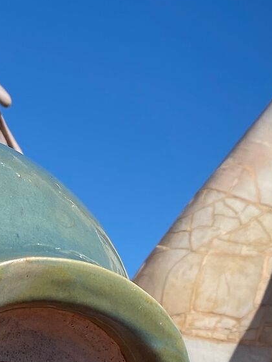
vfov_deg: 17.5
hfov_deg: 13.3
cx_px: 65
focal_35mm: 111
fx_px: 1162
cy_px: 62
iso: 32
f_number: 1.8
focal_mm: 4.25
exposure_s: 1/3125
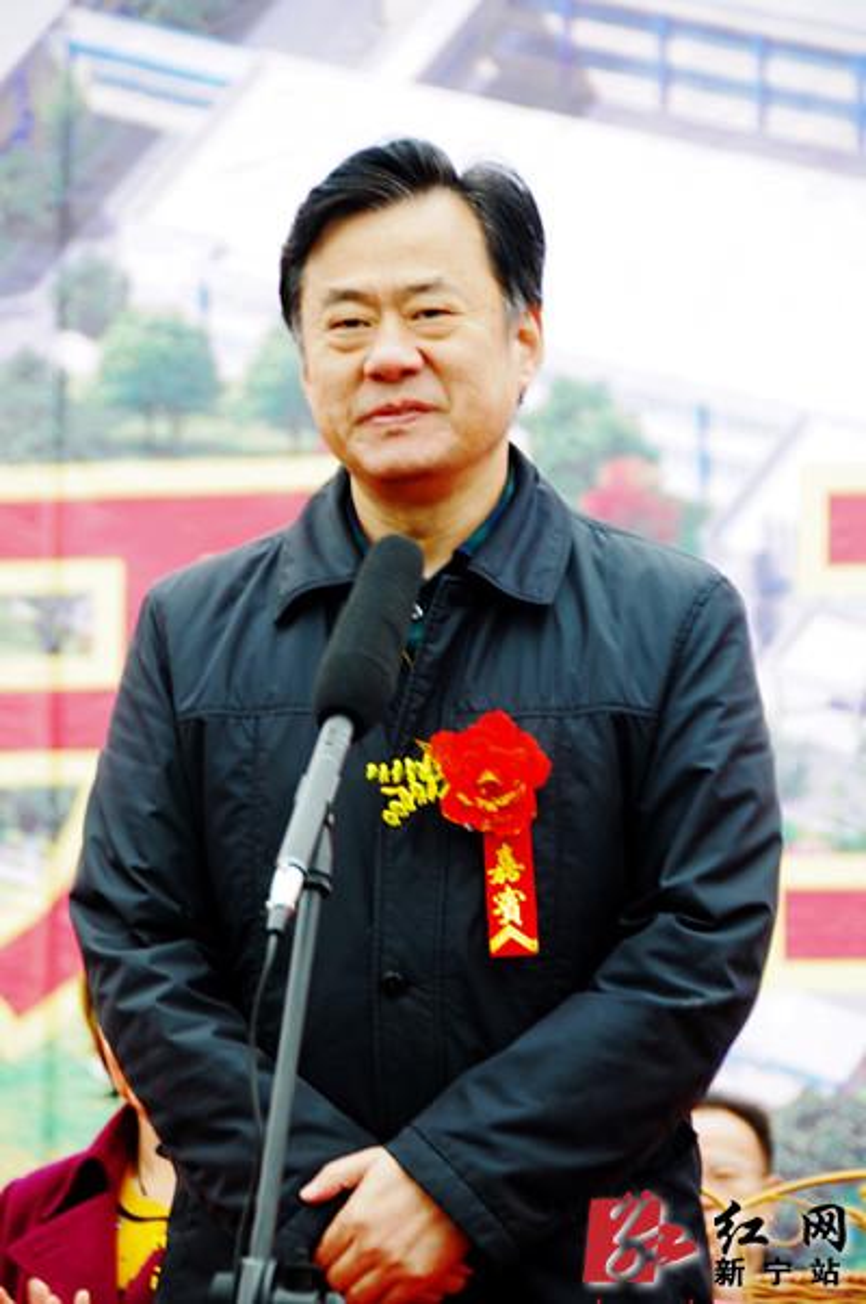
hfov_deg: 7.0
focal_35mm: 195
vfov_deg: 10.6
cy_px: 652
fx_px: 7052
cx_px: 433
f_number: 5.6
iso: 320
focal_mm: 130
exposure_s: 1/125
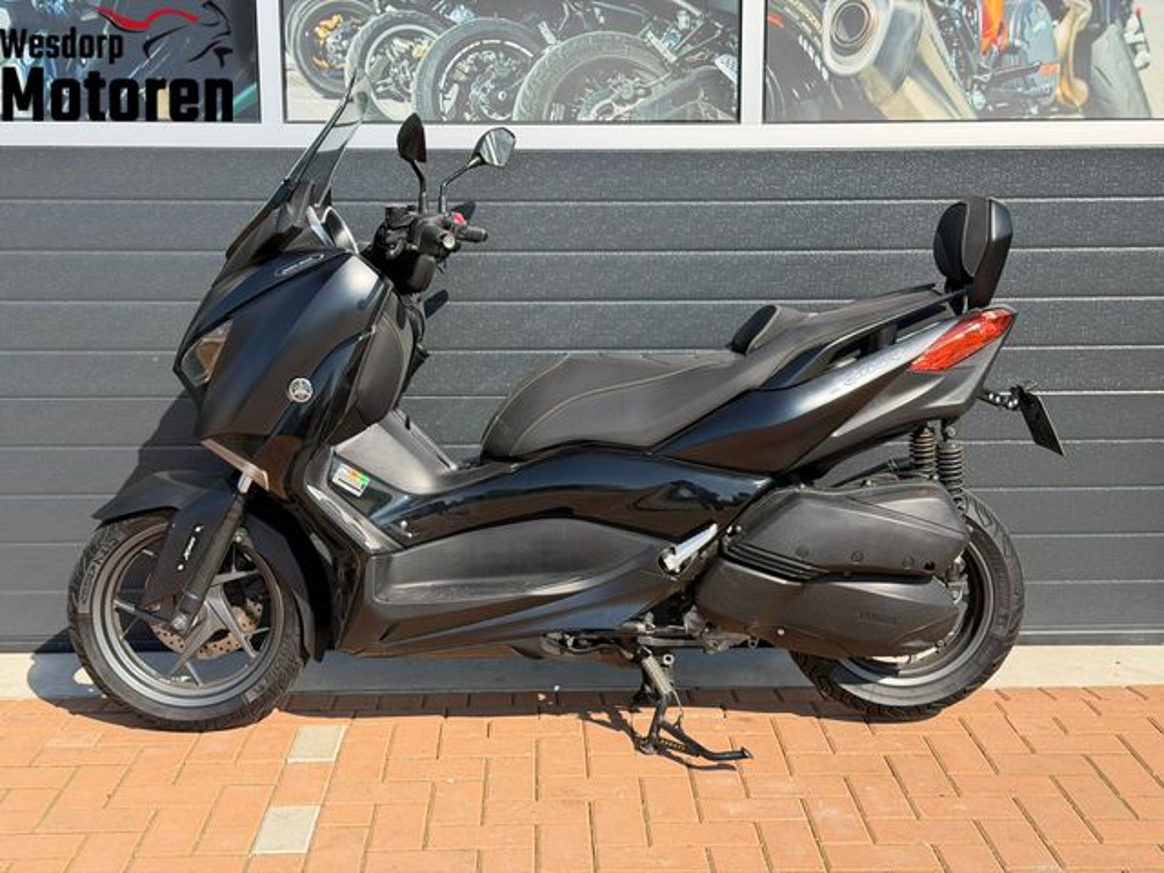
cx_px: 582
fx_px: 1614
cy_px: 436
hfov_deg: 39.7
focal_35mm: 48
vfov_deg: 30.3
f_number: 1.78
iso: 80
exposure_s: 1/2577
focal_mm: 6.76
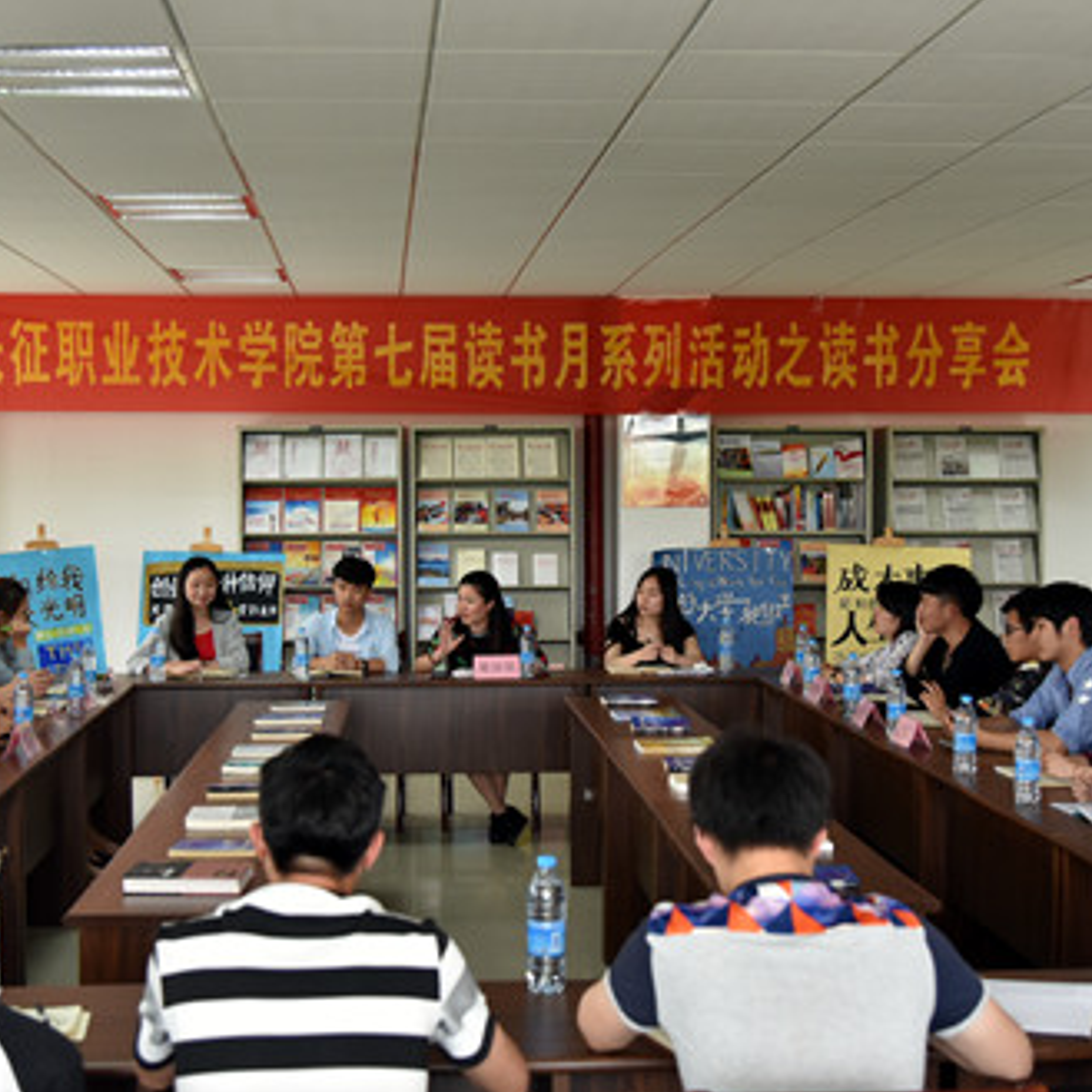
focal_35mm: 49
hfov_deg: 34.6
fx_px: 1749
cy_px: 549
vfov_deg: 34.7
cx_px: 491
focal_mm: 38
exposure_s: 1/320
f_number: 4
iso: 1600
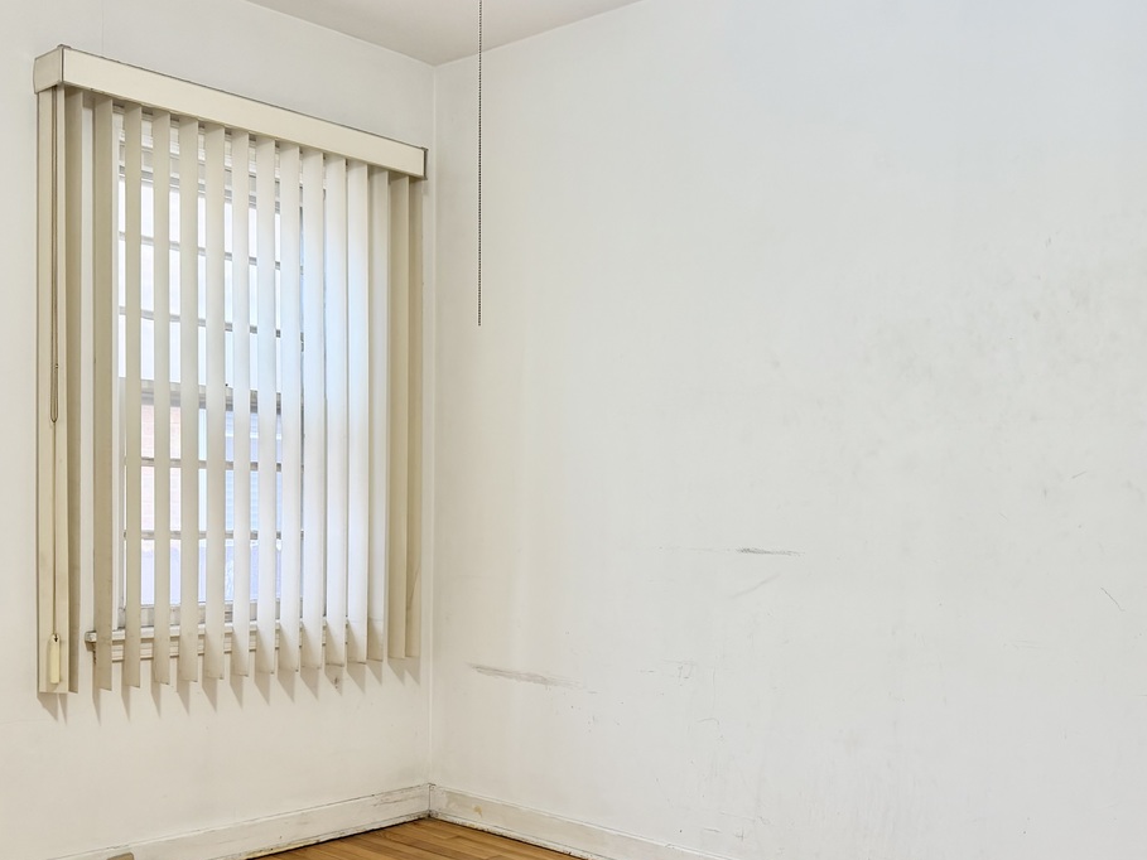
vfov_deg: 37.5
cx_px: 644
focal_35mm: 38
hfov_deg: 48.9
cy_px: 530
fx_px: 1259
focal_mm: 6.76
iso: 160
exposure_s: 1/120
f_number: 1.78
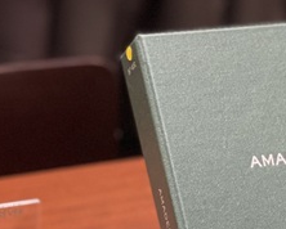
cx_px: 144
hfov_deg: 8.6
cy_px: 196
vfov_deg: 6.9
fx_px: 1906
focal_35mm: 225
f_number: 2.2
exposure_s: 1/60
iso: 160
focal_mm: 7.5
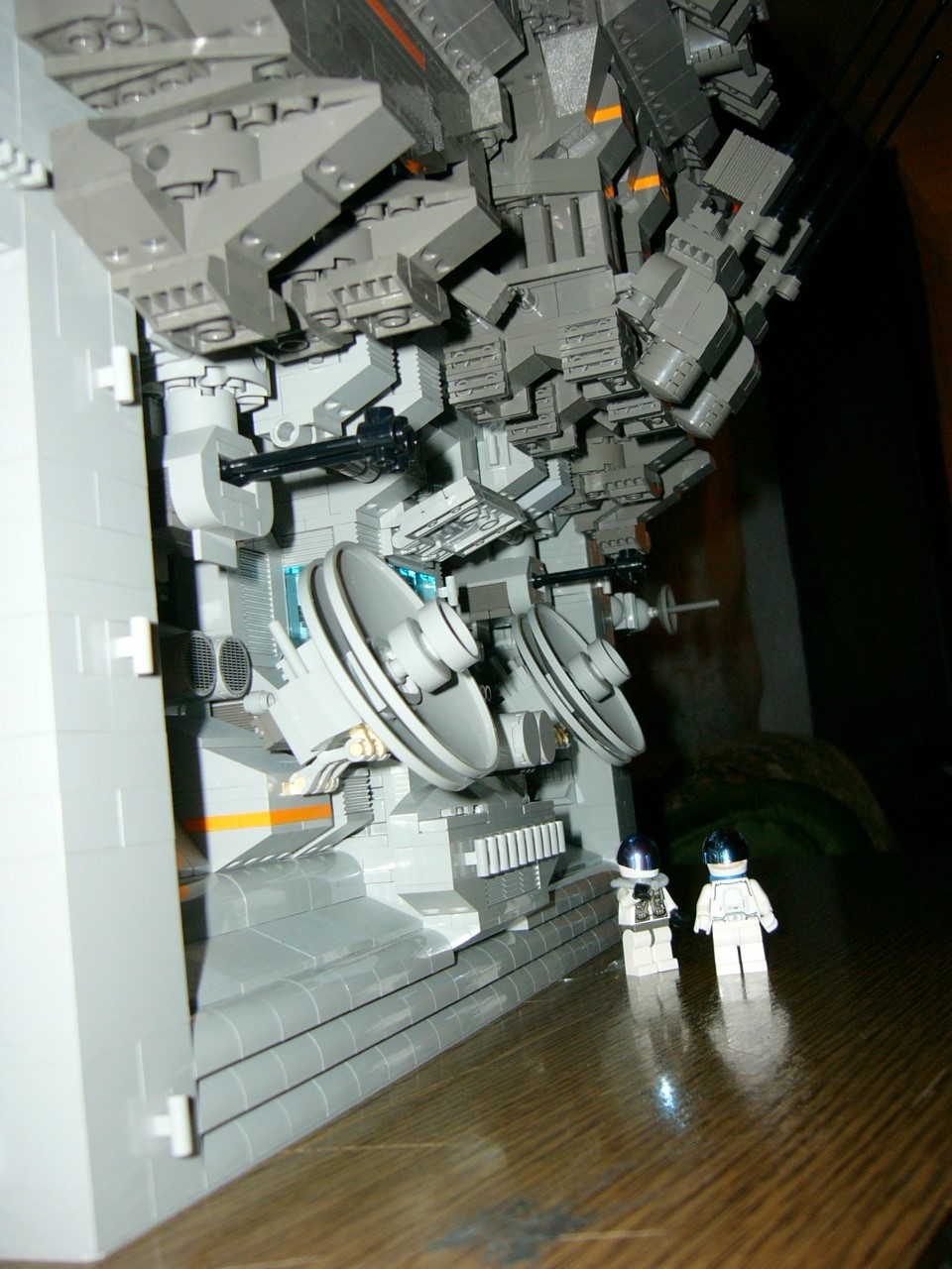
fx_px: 1283
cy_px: 634
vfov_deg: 52.6
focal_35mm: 35
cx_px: 476
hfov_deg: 40.7
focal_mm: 5.8
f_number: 2.8
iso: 100
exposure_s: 1/60
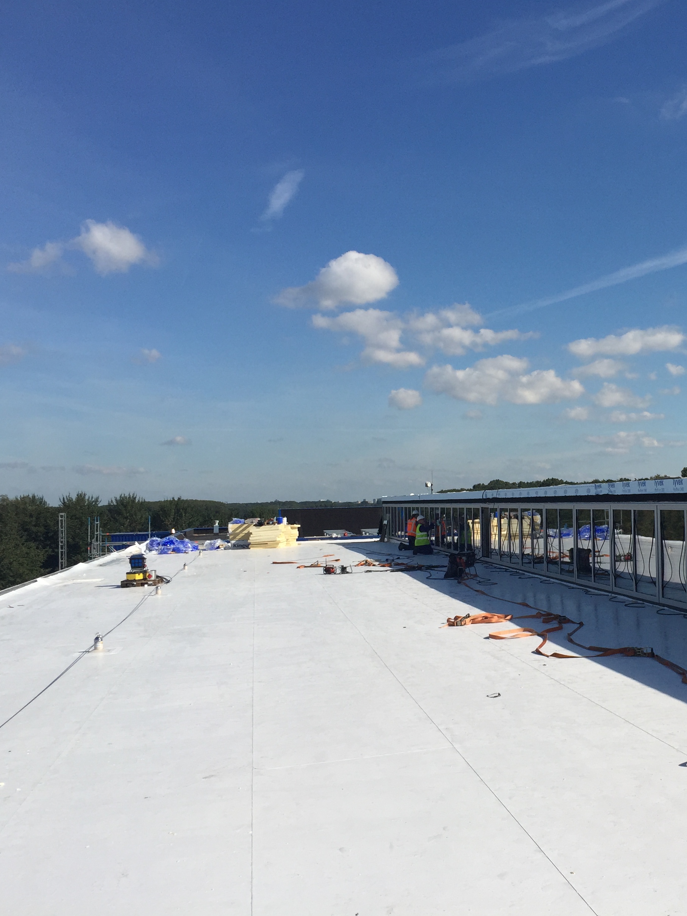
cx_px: 550
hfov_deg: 35.6
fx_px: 1032
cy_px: 457
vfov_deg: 47.9
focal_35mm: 39
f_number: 2.2
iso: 32
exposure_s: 1/4405
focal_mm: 4.15
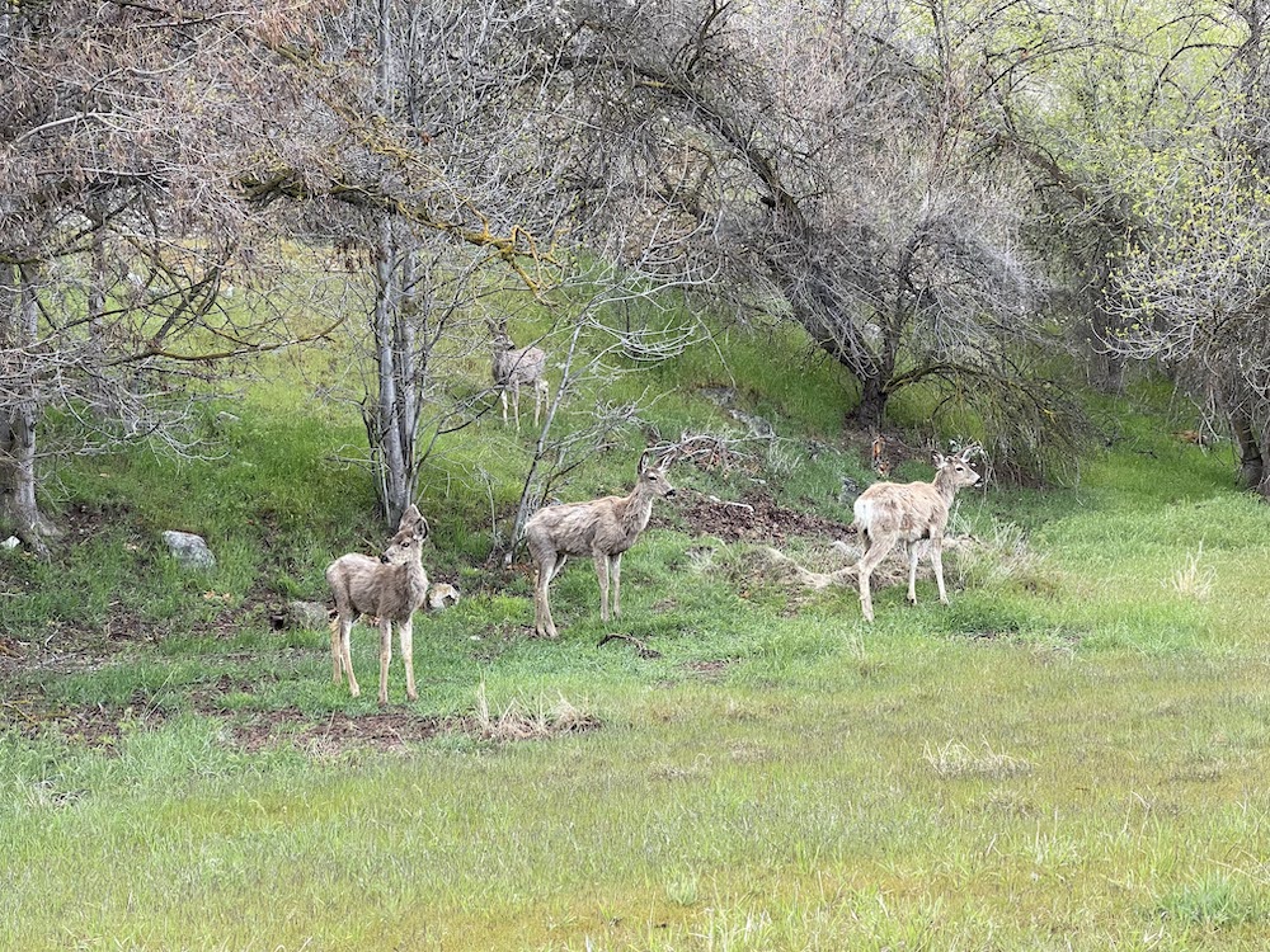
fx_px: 2348
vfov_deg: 22.9
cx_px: 635
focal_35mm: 64
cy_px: 476
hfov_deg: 30.3
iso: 100
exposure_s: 1/99
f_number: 2.2
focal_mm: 7.5
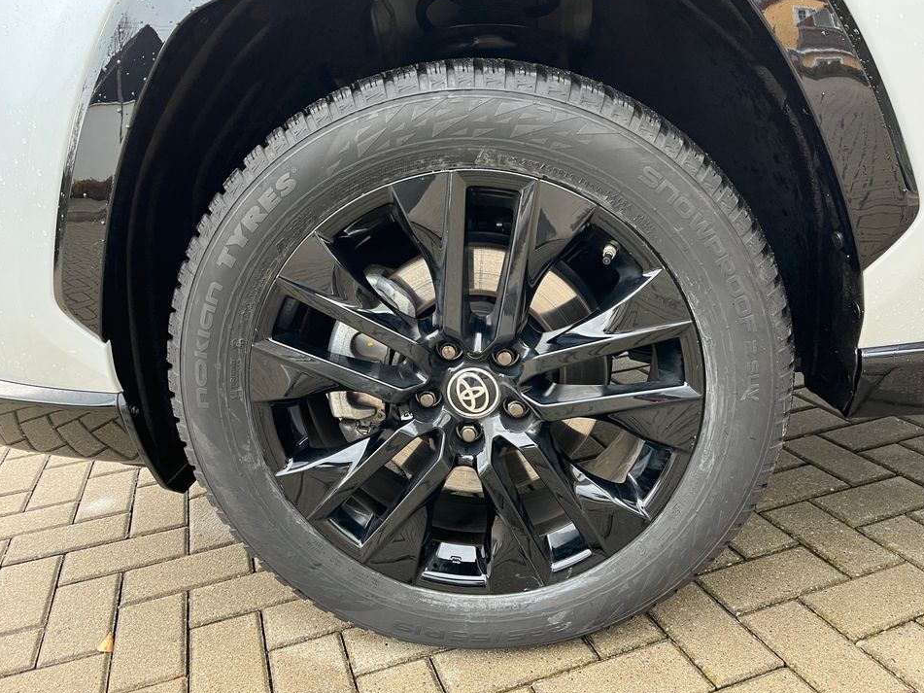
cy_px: 347
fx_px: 747
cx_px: 463
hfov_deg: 63.5
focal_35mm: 28
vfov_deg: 49.7
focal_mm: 5.1
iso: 160
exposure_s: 1/60
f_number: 1.6
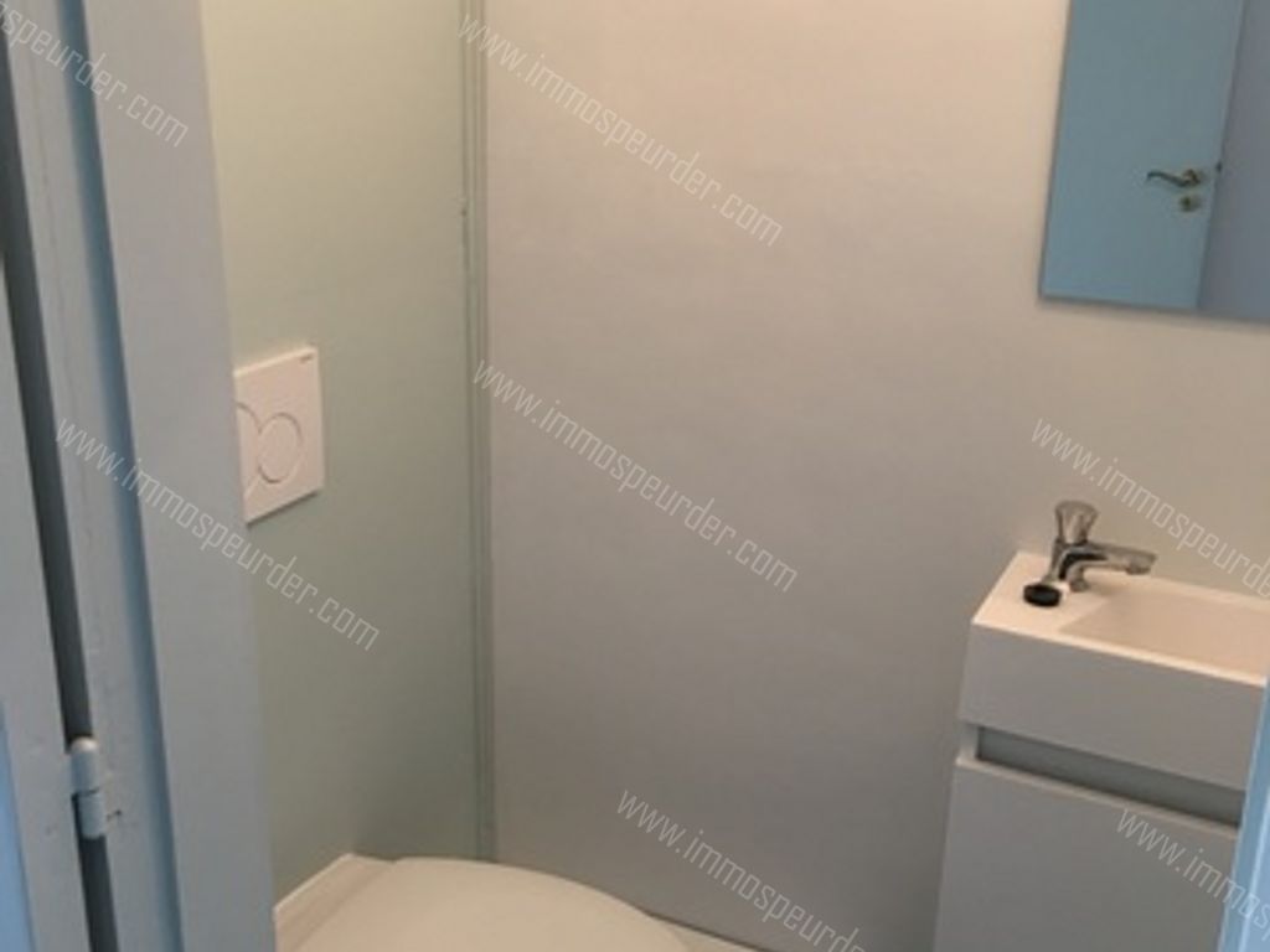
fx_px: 1064
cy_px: 476
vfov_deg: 48.2
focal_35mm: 29
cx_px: 635
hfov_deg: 61.7
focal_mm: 4.15
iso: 80
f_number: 2.2
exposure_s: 1/33
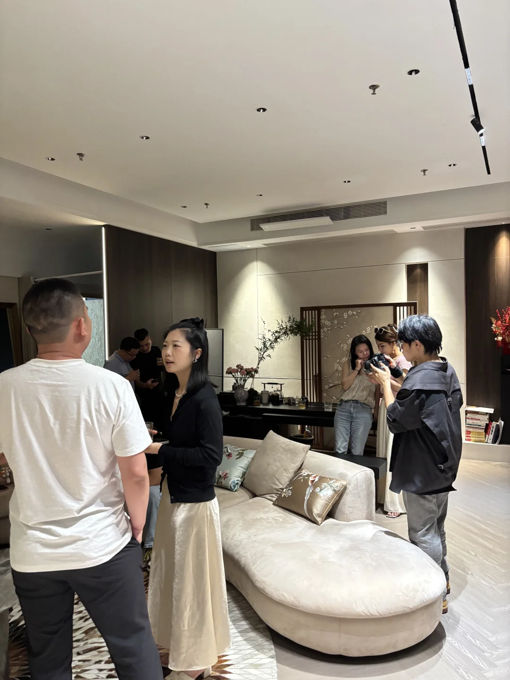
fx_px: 511
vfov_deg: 67.3
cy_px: 340
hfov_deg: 53.1
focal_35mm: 26
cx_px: 255
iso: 500
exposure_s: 1/57
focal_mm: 5.96
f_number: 1.6
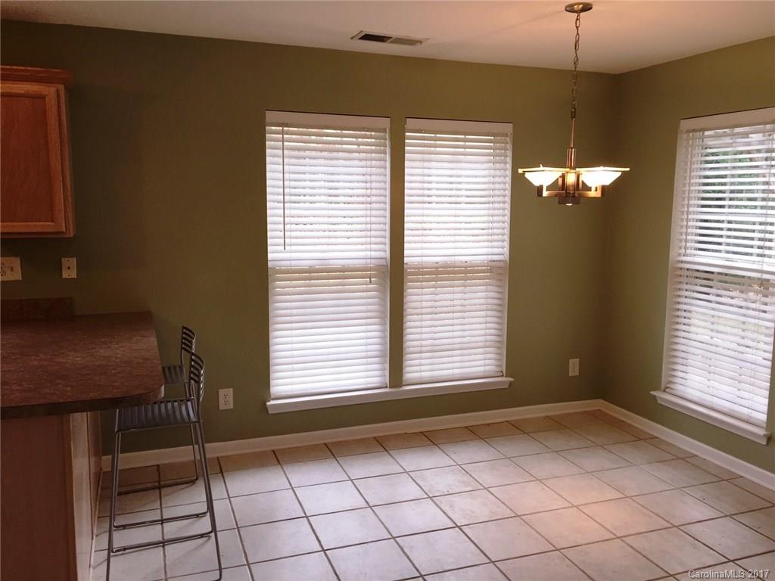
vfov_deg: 48.2
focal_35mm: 29
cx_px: 388
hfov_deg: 61.7
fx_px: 649
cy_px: 290
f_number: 2.2
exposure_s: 1/60
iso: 50
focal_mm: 4.15
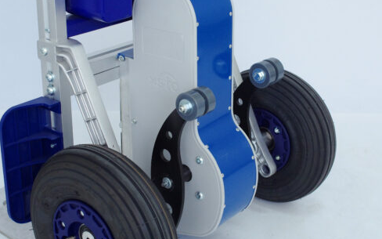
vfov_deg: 20.0
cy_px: 109
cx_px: 198
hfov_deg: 31.5
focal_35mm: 65
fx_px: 677
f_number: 7.1
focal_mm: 35
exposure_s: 1/80
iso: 1600
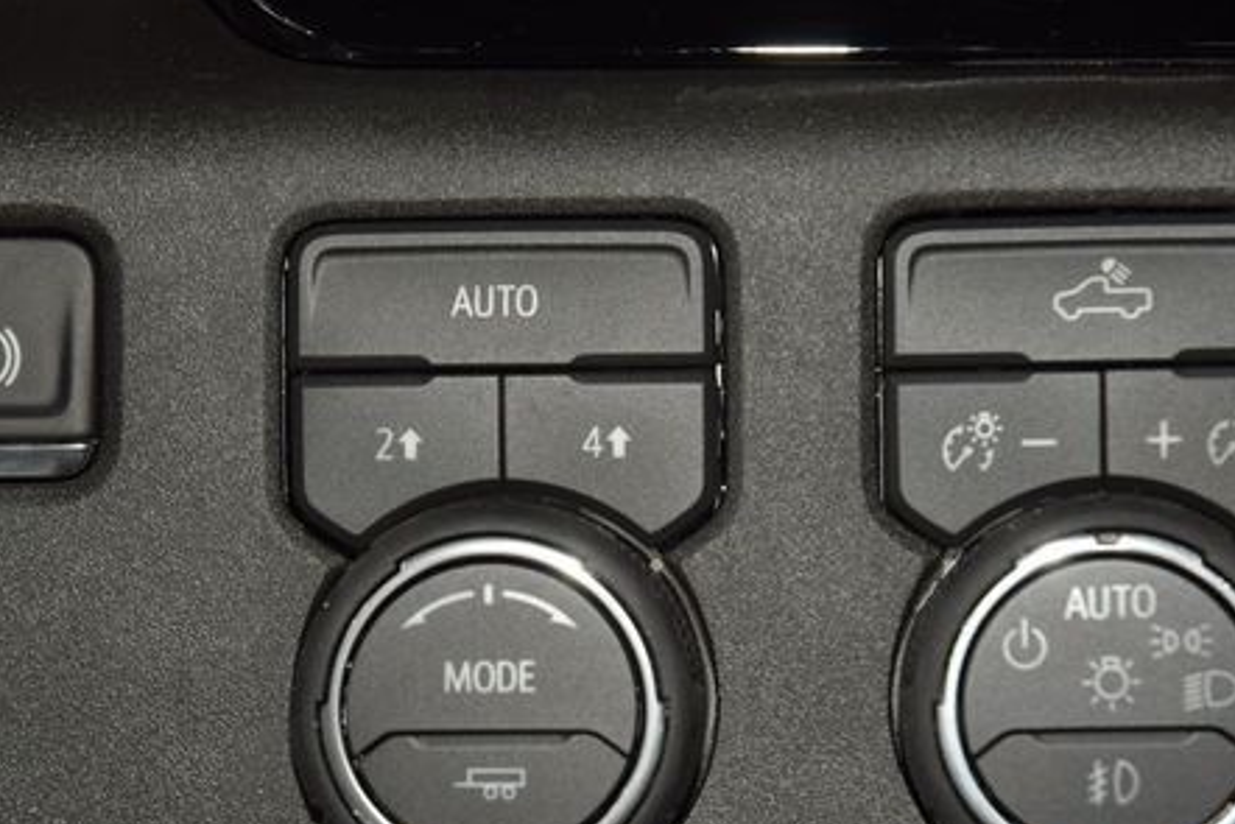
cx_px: 531
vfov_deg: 9.0
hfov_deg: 13.5
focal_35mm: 152
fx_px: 5216
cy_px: 479
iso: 100
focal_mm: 70
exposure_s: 1/125
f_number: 8
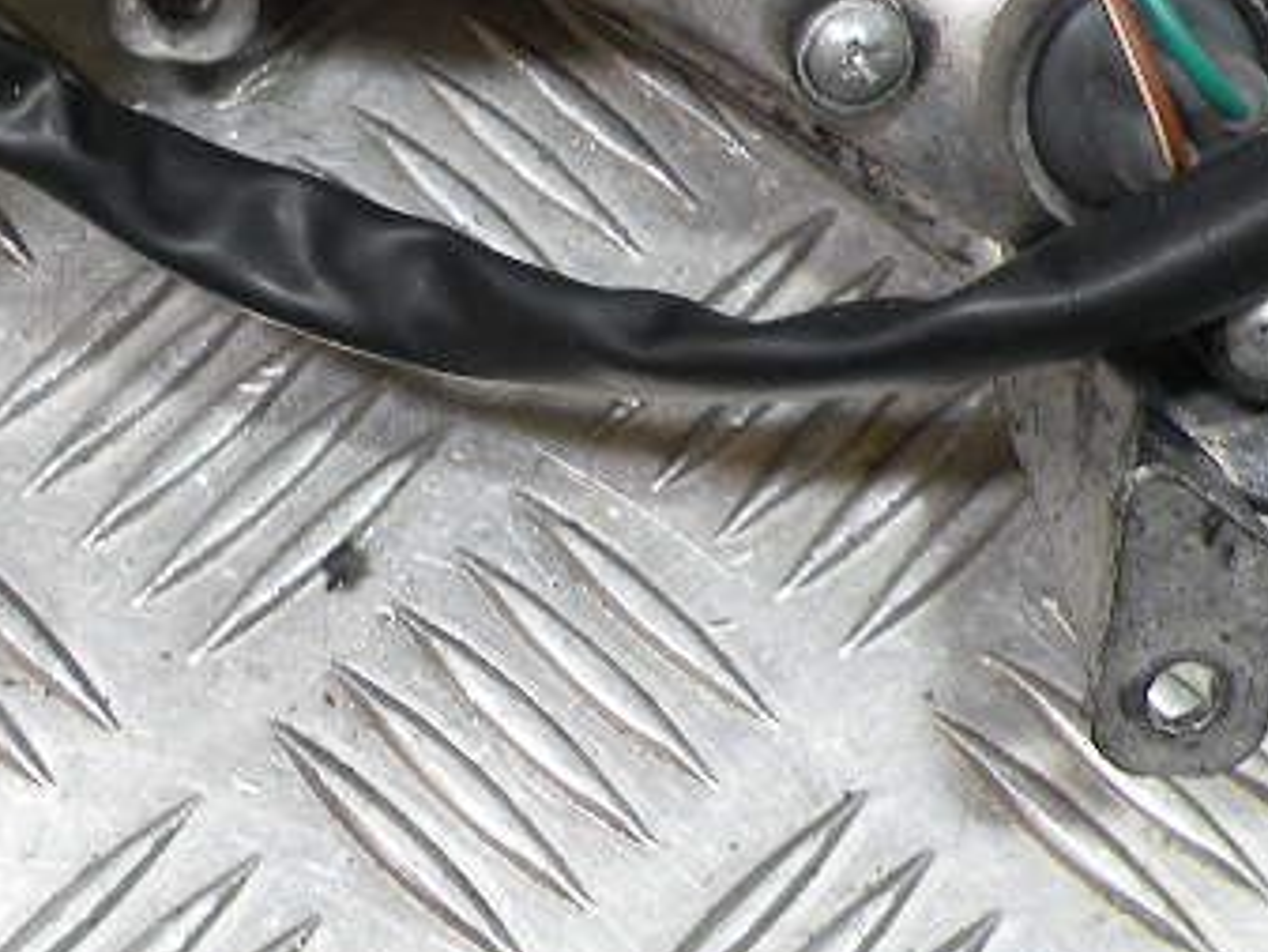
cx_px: 388
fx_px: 3005
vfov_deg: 16.9
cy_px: -316
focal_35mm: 82
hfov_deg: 23.7
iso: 69
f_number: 2.8
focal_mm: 4.7
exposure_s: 1/59.8
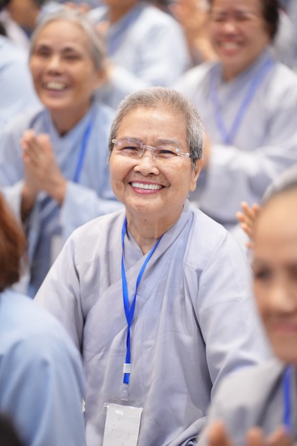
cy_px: 223
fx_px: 1857
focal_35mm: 150
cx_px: 148
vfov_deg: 13.7
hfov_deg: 9.1
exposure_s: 1/320
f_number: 2.8
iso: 6400
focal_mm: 150
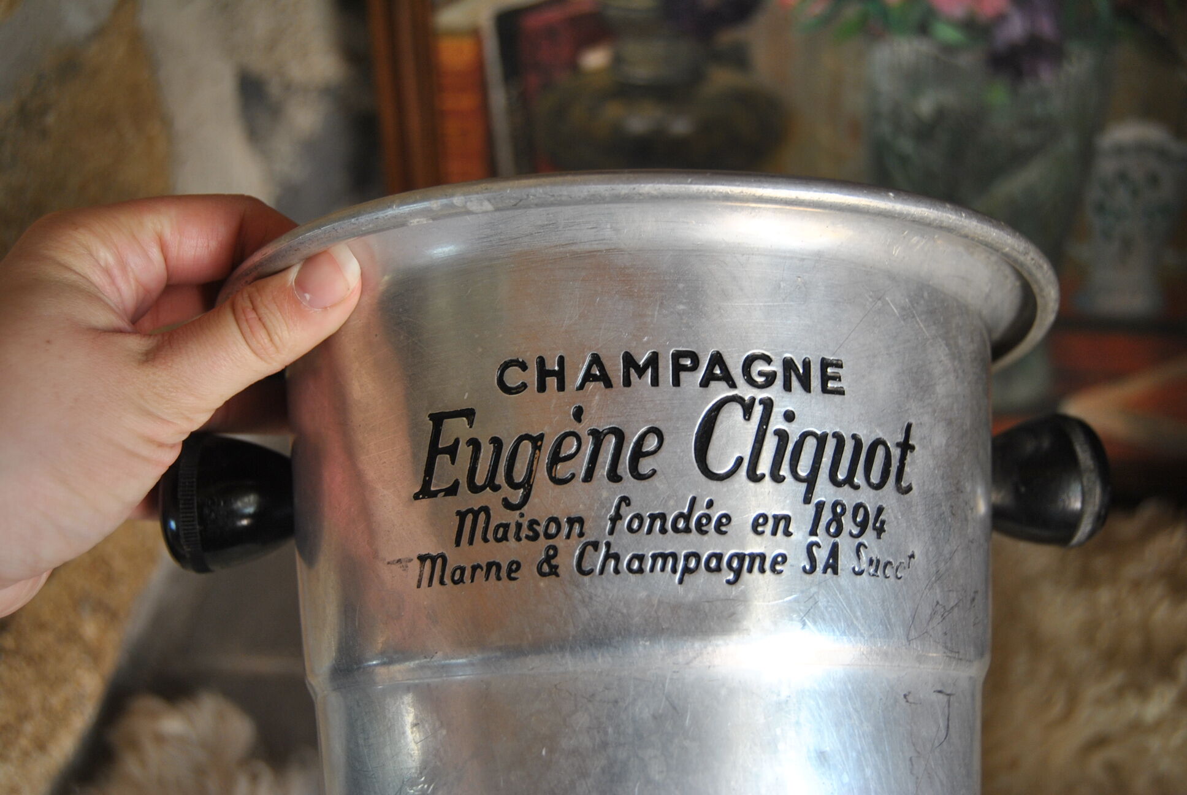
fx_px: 1535
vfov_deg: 29.0
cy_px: 398
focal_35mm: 46
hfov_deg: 42.3
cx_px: 594
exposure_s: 1/50
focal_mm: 31
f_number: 4.2
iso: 200
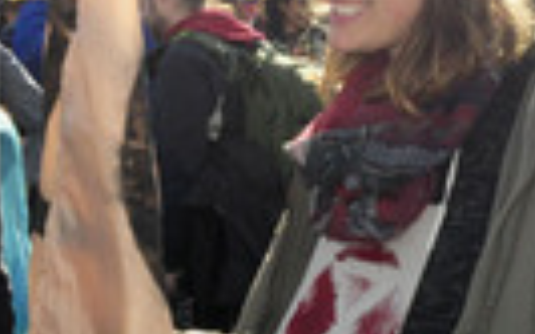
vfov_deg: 9.3
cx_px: 817
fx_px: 2036
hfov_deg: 14.0
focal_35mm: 140
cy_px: 40
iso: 1250
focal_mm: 27
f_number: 25
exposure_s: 1/200
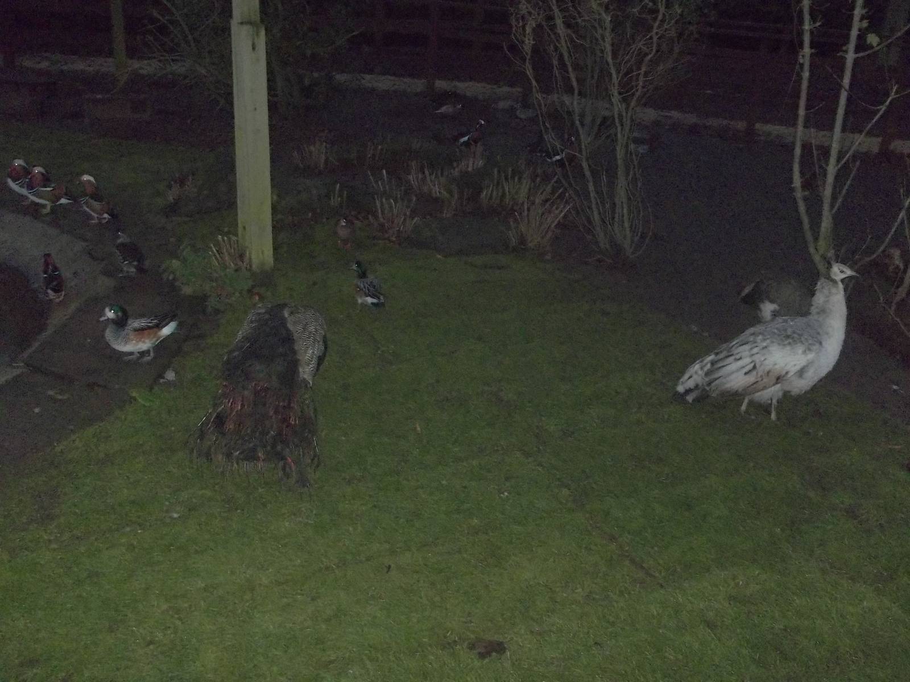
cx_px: 455
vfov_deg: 42.9
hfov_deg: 55.4
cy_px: 341
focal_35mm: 33
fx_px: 868
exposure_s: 1/30
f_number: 3.3
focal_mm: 5.9
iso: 400
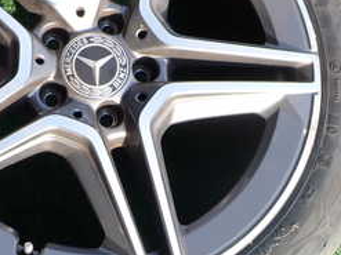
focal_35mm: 73
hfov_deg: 26.2
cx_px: 72
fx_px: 719
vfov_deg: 20.1
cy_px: 116
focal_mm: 5.4
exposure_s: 1/250
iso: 100
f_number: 3.2
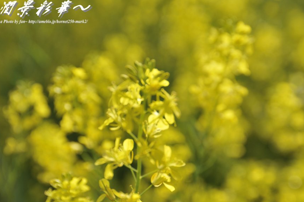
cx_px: 153
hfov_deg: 22.9
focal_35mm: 89
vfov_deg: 15.3
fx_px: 750
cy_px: 118
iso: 200
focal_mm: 50
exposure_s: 1/1000
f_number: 4
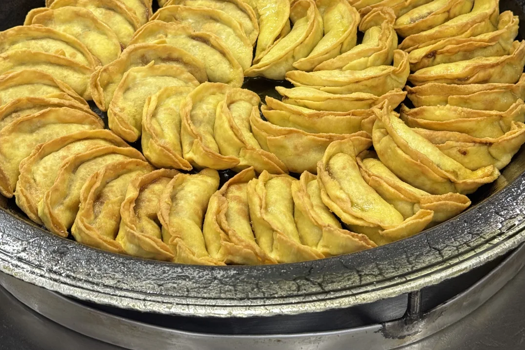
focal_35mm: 67
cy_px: 74
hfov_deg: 30.1
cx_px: 264
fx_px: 977
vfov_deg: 20.1
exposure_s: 1/50
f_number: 1.78
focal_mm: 6.76
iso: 64
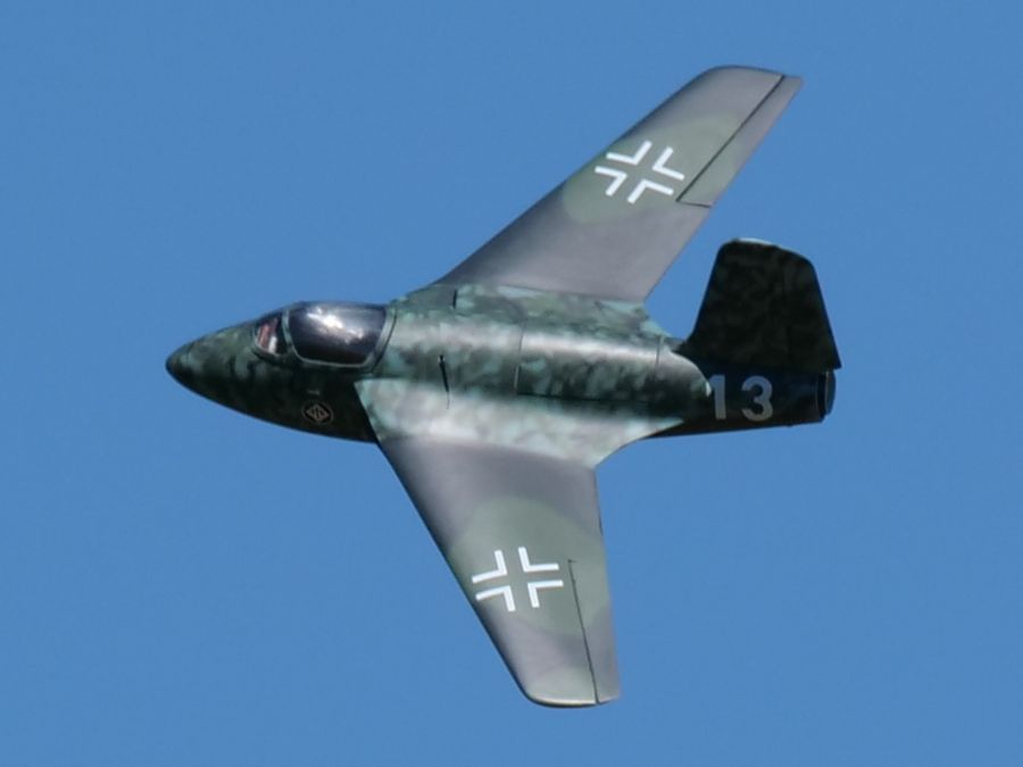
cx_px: 512
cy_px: 384
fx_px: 23642
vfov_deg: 1.9
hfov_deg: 2.5
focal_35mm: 800
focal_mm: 400
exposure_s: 1/1300
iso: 200
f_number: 7.1
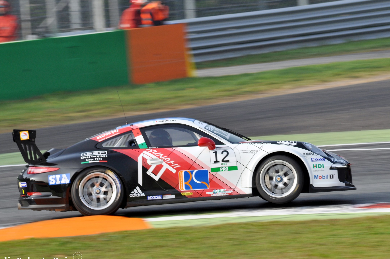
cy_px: 123
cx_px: 194
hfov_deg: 4.6
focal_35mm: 452
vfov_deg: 3.0
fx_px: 4891
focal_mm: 270
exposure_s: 1/160
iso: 200
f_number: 10
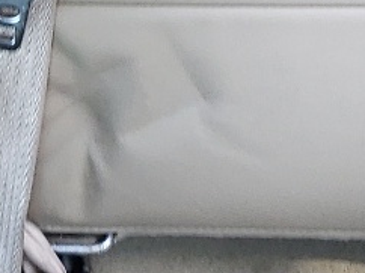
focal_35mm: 172
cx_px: -335
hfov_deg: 10.6
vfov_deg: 8.6
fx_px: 1812
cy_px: 154
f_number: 1.5
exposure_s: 1/50
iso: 87
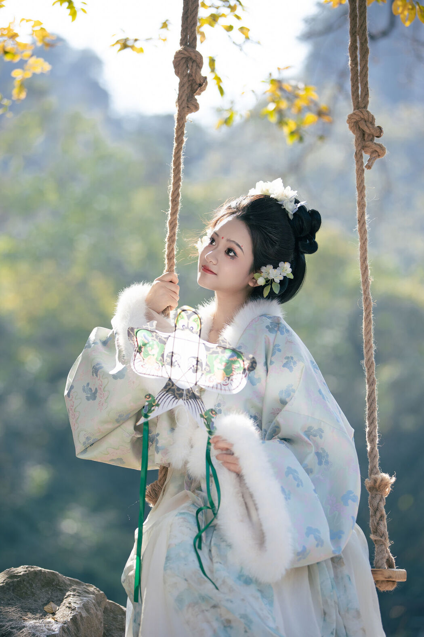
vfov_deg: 17.1
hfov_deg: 11.4
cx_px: 212
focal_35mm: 120
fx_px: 2120
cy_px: 318
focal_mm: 120
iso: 100
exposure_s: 1/640
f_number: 2.8
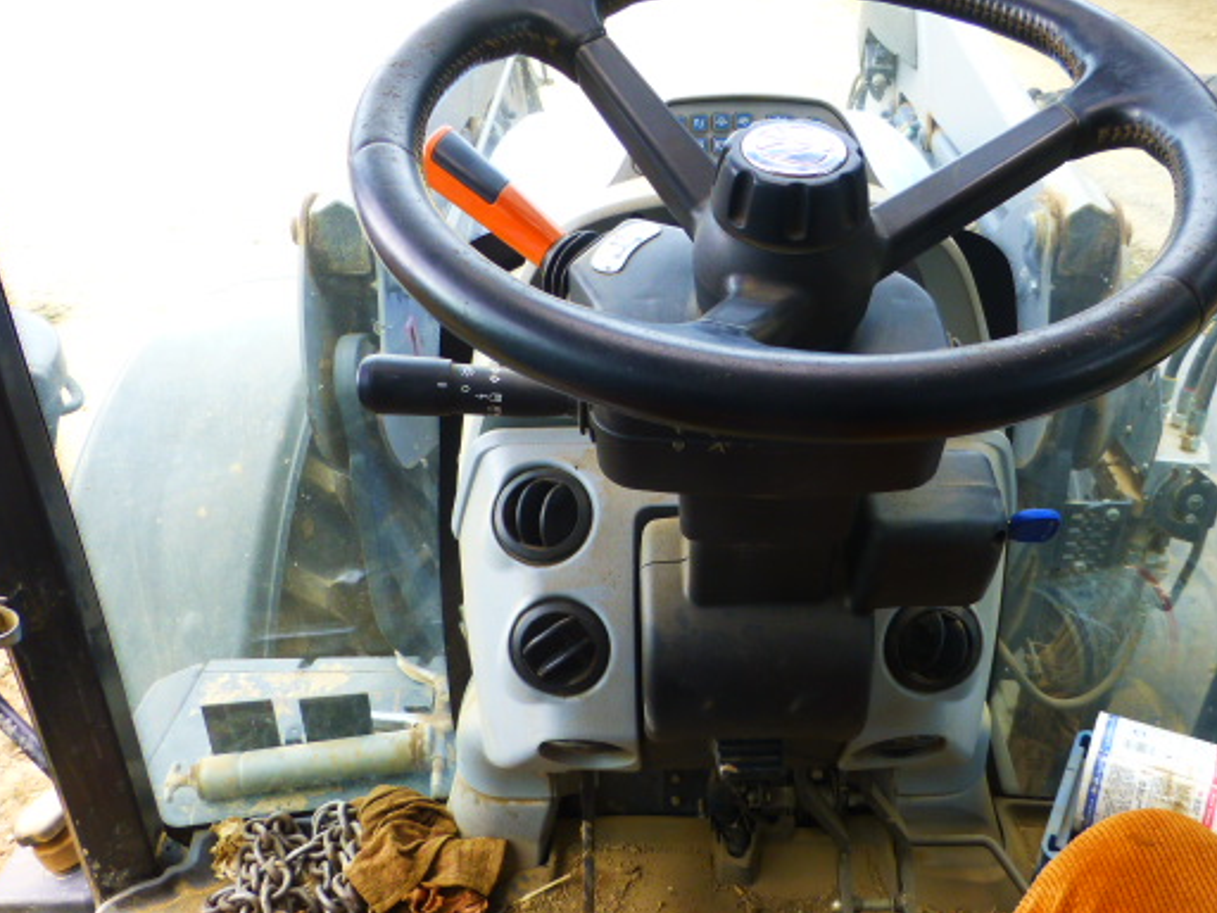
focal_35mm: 30
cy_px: 454
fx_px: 1055
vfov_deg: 46.8
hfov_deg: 59.7
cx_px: 699
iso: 160
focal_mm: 4.3
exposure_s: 1/60
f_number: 3.3
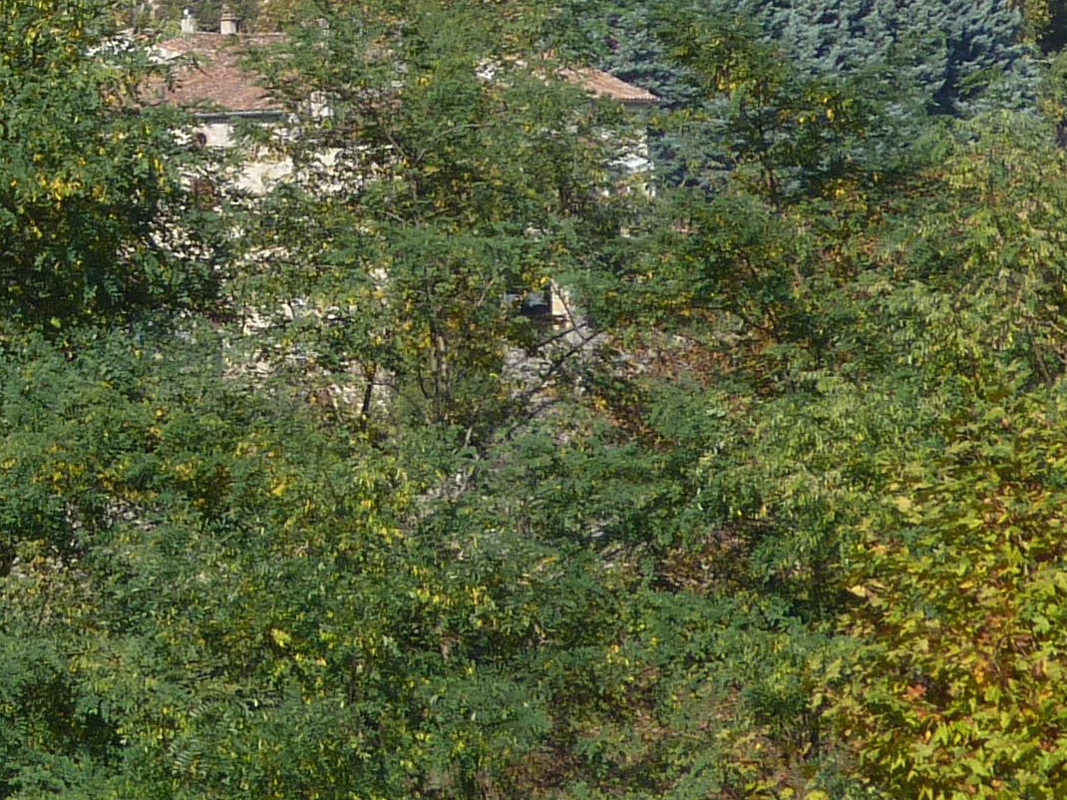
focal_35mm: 675
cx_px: -168
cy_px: -65
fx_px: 20801
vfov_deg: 2.2
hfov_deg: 2.9
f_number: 5
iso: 80
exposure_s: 1/400
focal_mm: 32.1
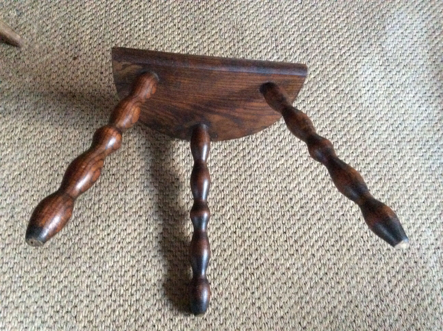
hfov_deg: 56.9
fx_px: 409
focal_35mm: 32
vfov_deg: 44.1
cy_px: 166
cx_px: 222
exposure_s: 1/17
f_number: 2.4
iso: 640
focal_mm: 3.3
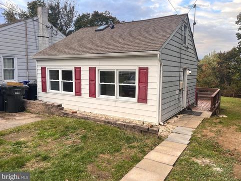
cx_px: 125
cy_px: 88
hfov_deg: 65.3
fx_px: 188
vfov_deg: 51.4
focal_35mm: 27
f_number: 1.6
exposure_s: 1/205
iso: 40
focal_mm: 5.1
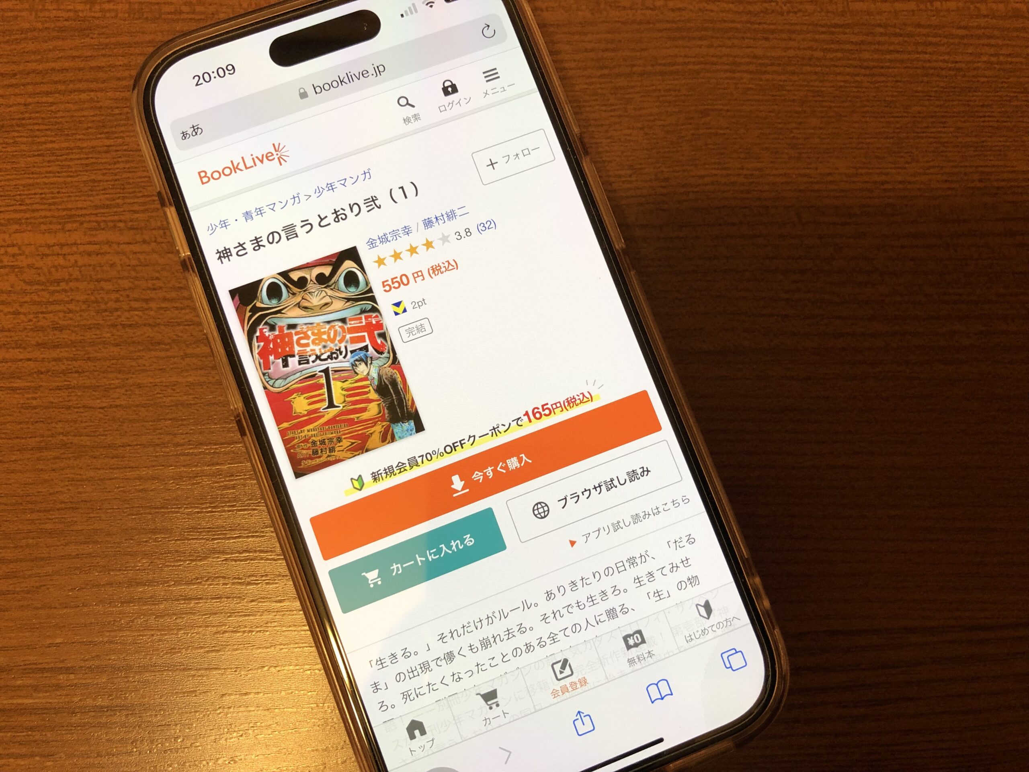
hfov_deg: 63.4
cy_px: 386
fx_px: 832
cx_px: 514
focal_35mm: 28
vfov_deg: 49.7
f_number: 1.8
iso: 32
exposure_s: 1/20
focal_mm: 3.99
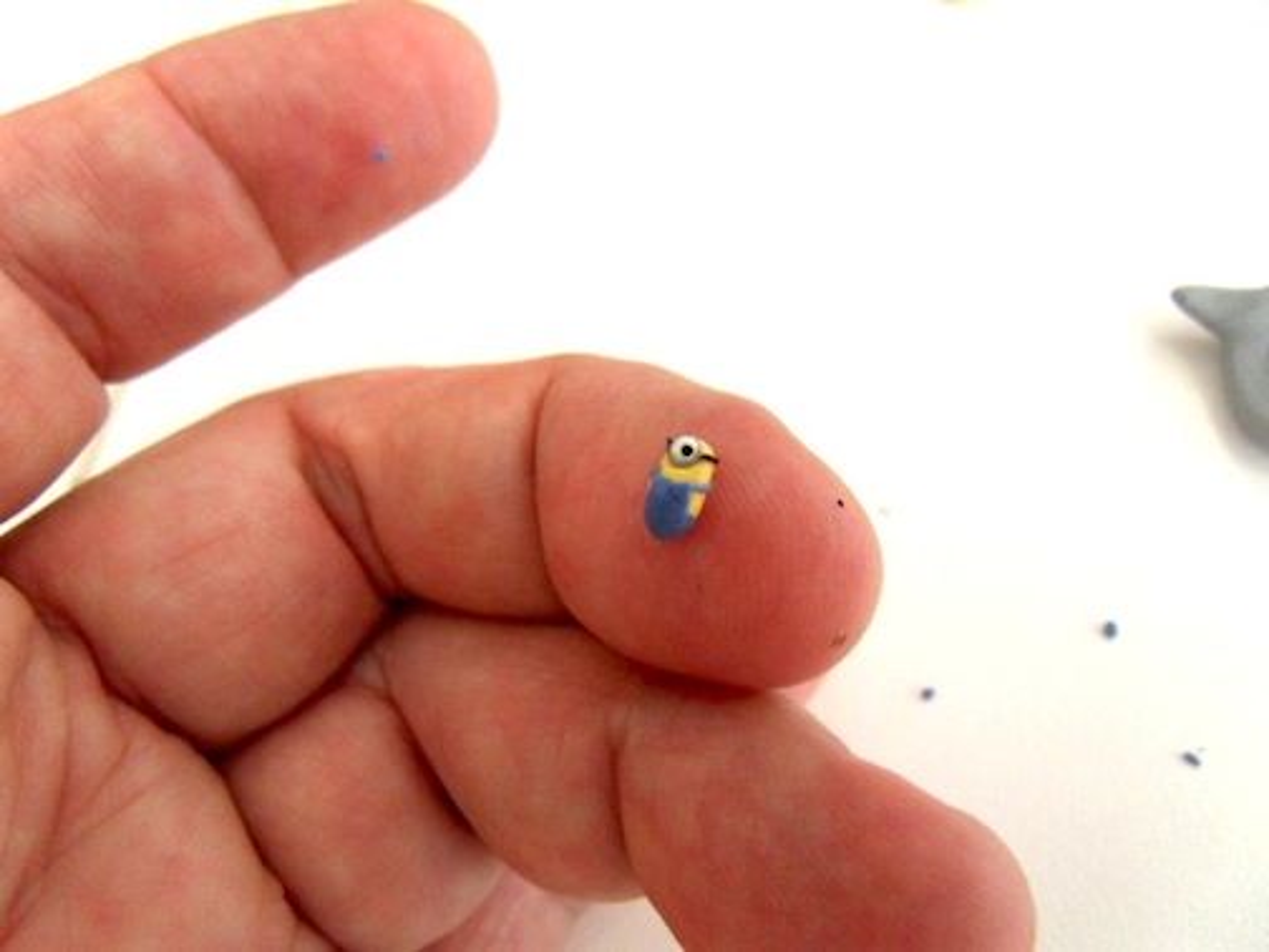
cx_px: 634
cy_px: 476
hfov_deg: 71.6
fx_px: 880
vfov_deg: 56.8
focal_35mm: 24
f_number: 3.3
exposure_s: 1/45
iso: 320
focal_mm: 4.2
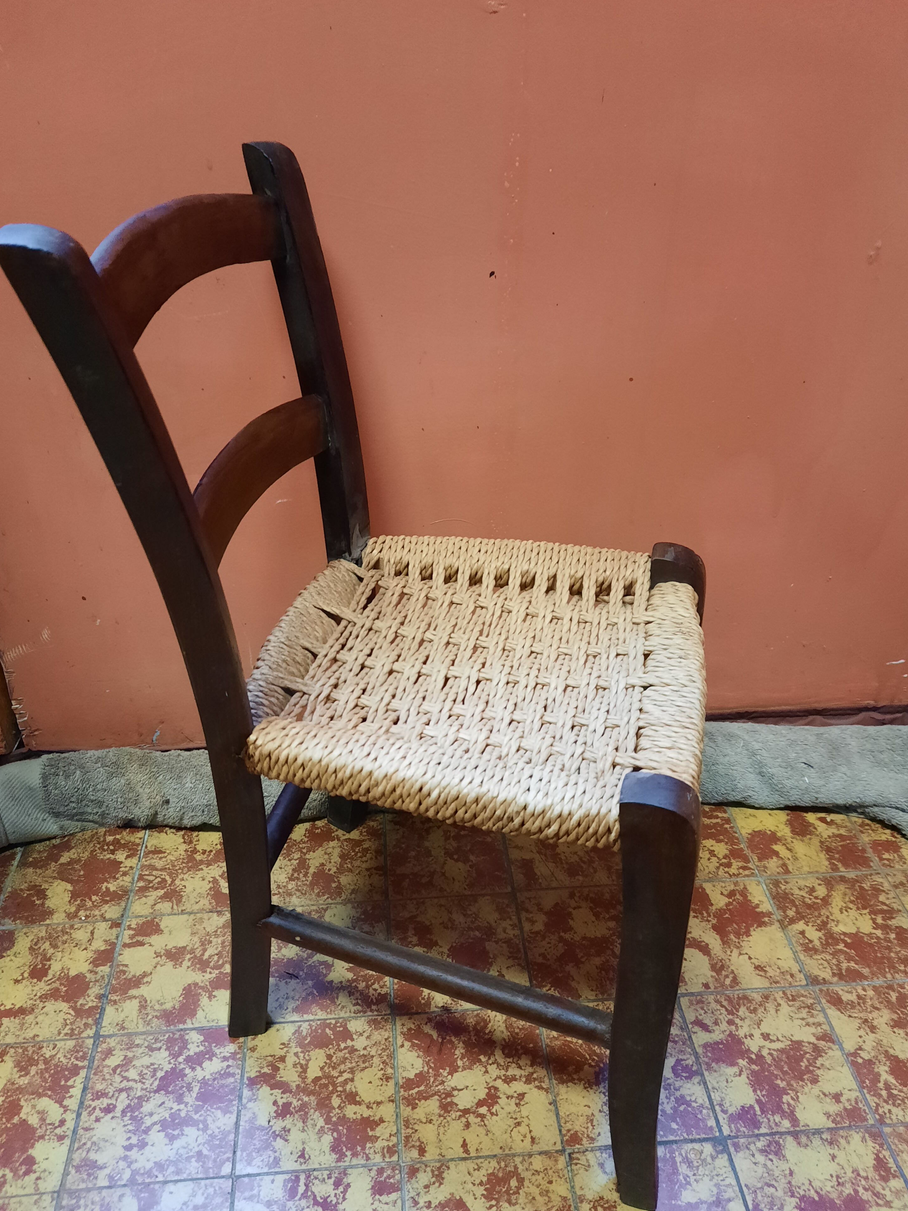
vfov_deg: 67.3
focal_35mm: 26
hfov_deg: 53.1
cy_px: 623
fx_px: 909
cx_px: 448
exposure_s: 1/25
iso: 400
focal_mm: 4.6
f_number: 2
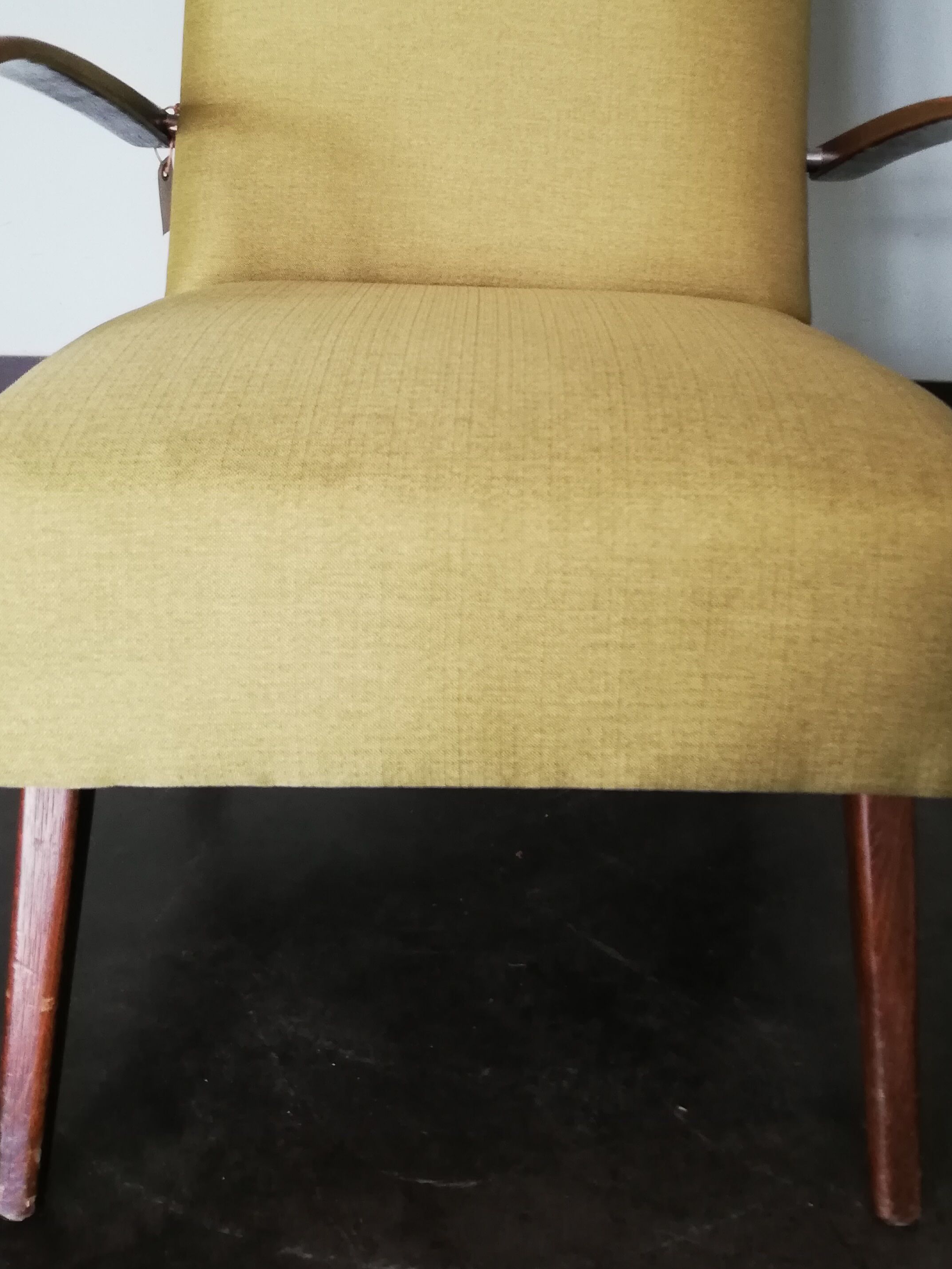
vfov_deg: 43.9
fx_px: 1540
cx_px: 519
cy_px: 384
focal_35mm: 42
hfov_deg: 34.3
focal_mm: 3.81
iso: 200
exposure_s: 1/33.3
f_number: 2.2
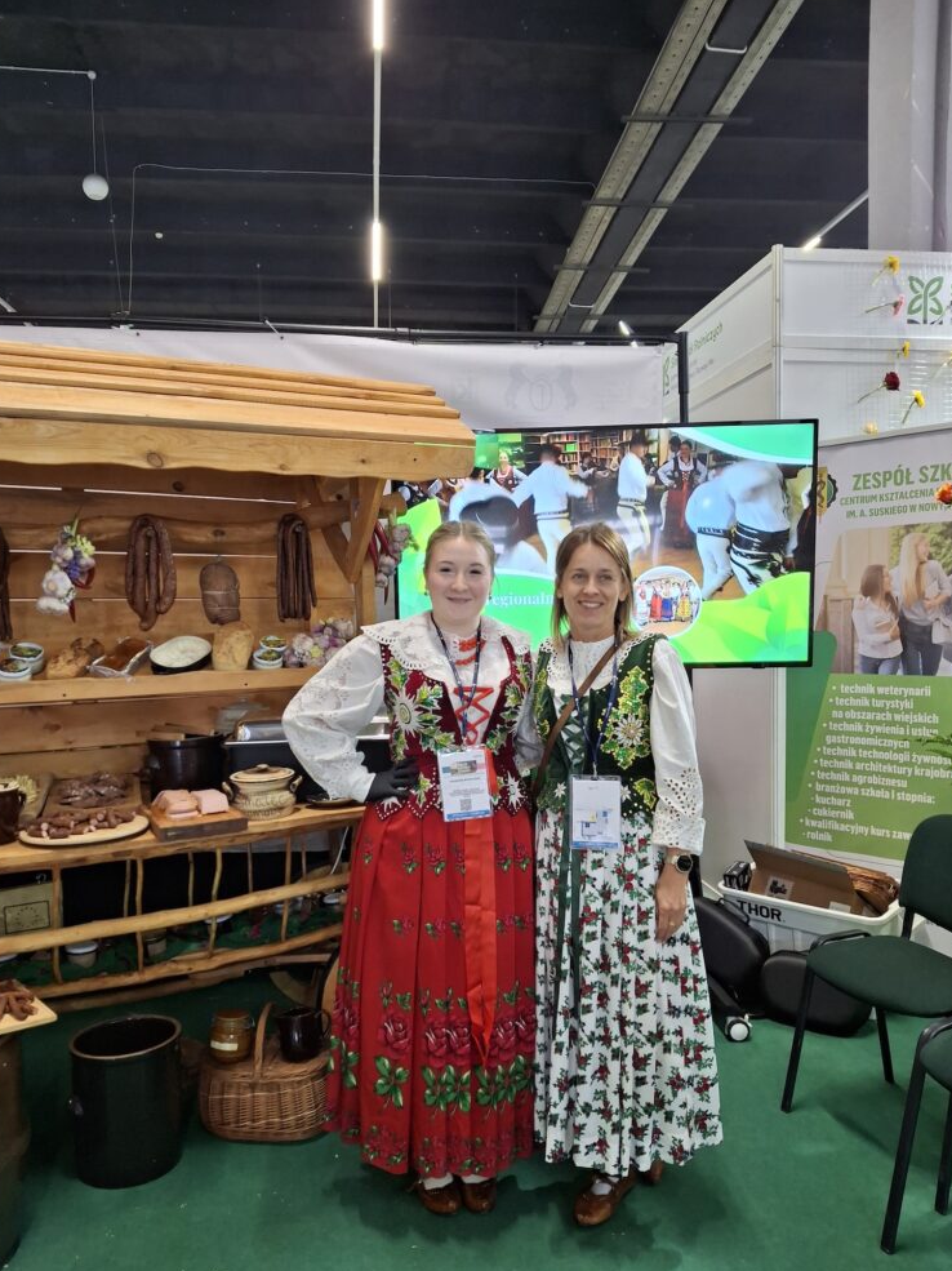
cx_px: 476
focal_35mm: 26
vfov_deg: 67.3
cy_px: 657
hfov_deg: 53.0
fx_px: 954
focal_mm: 4.69
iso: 160
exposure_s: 1/50
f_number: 1.8
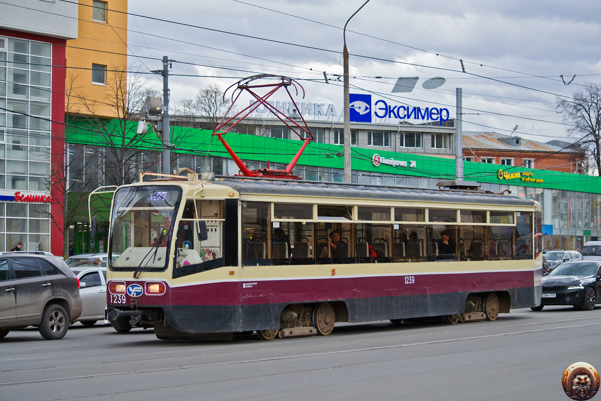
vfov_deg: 16.6
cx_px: 300
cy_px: 200
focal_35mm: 82
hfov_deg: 24.6
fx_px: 1377
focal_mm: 55
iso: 400
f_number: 4.5
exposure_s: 1/640
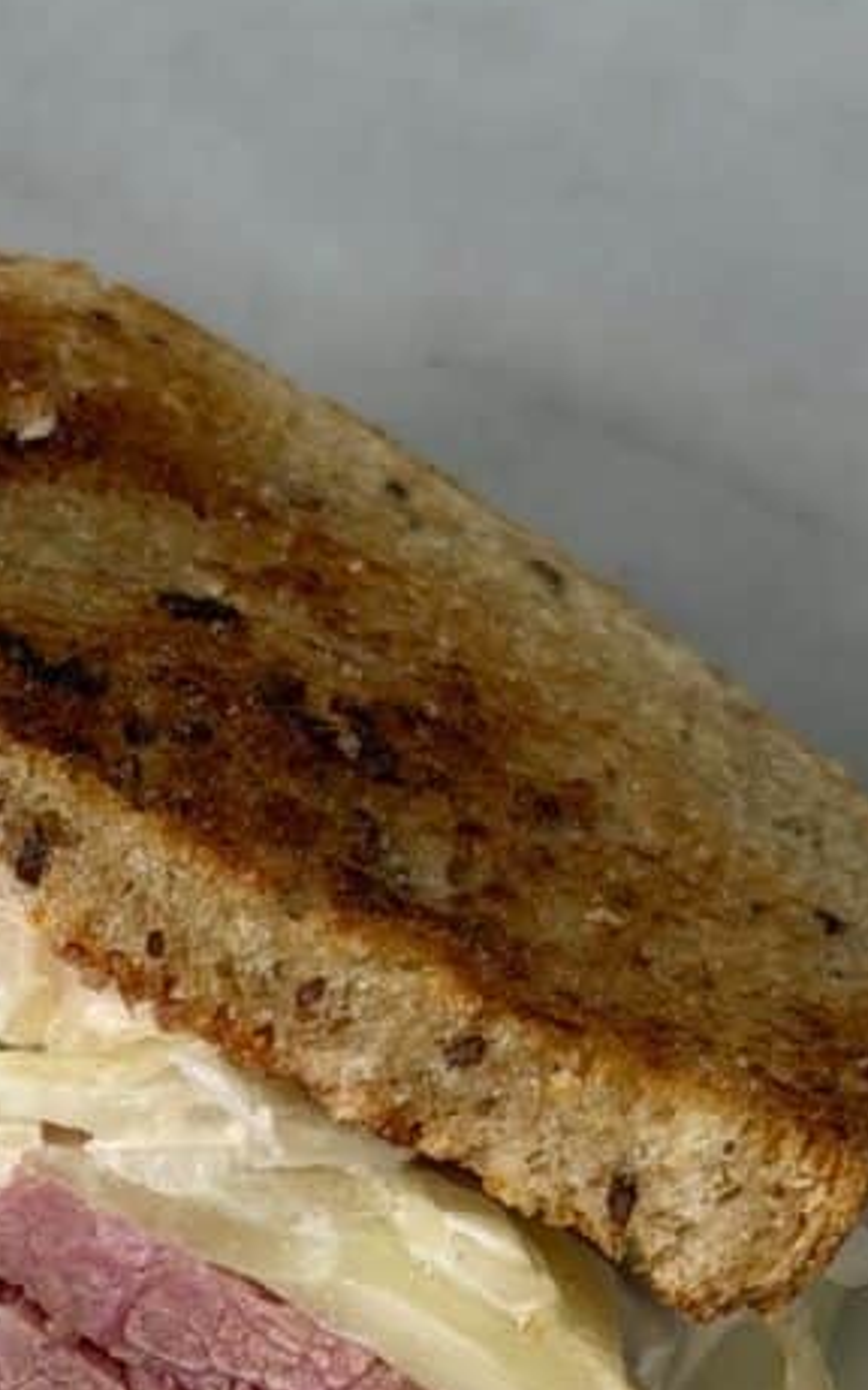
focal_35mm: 113
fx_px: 4278
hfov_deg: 11.3
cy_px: 923
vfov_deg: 18.4
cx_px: -217
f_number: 1.78
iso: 64
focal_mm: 6.76
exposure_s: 1/316
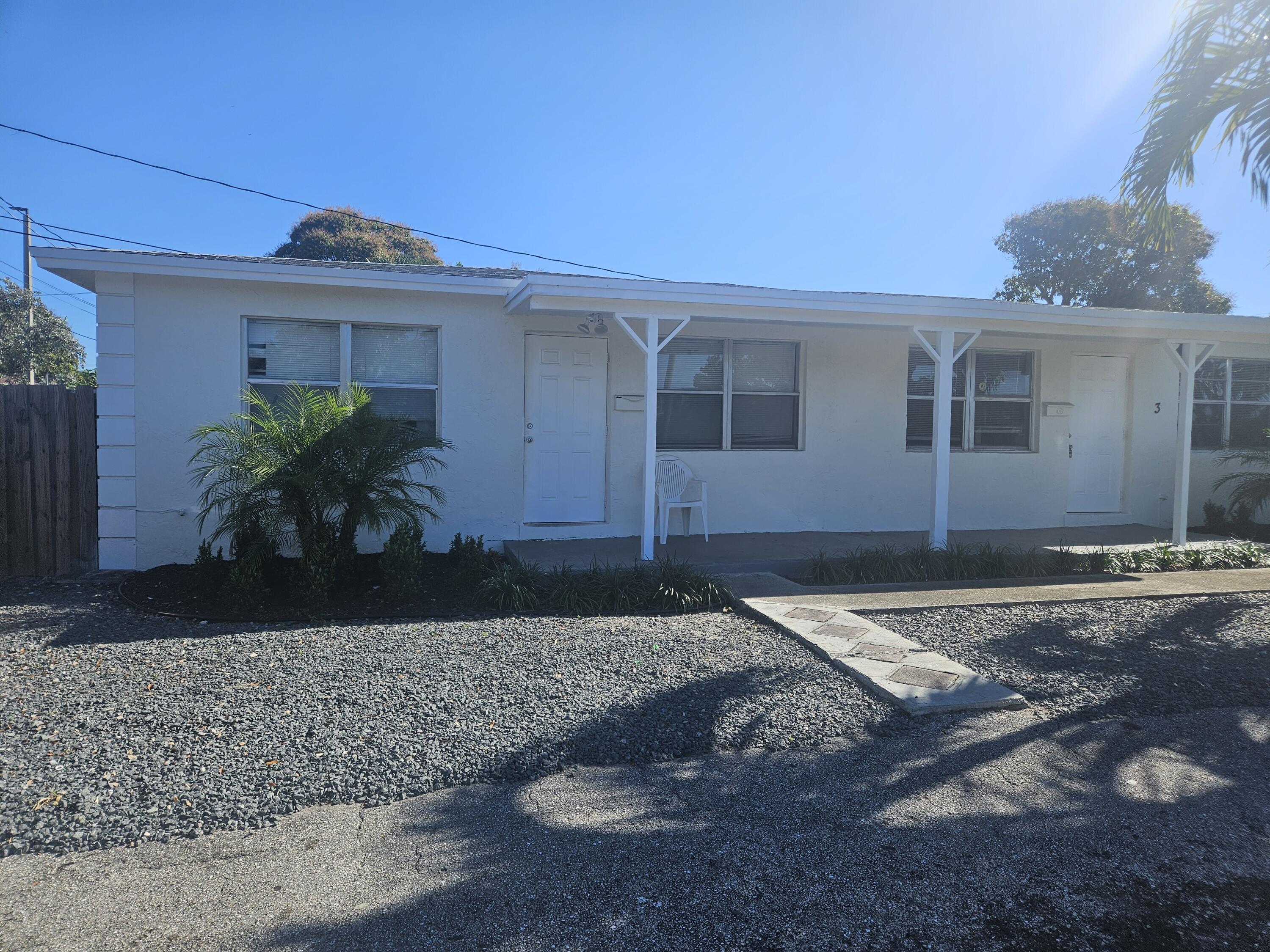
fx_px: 844
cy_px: 476
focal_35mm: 23
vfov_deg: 58.9
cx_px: 635
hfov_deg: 73.9
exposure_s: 1/1610
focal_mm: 5.4
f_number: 1.8
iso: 25
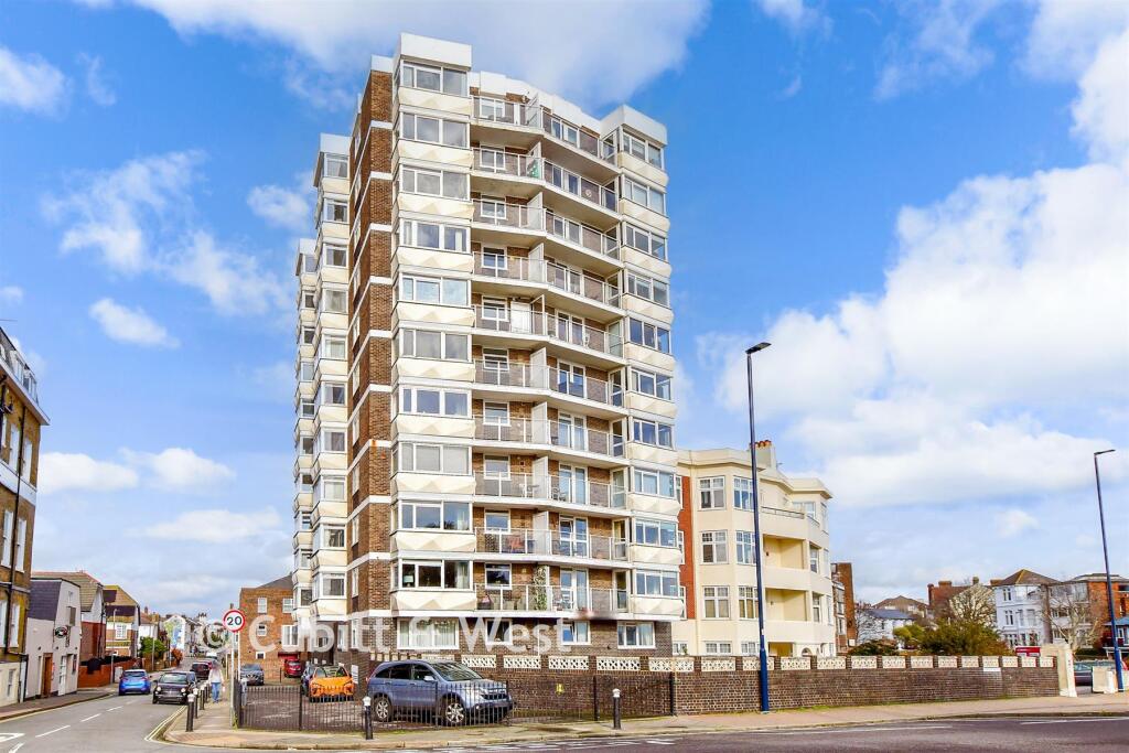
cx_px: 564
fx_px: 753
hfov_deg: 73.7
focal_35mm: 24
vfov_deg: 53.1
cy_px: 376
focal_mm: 16
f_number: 7.1
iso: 400
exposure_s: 1/1600
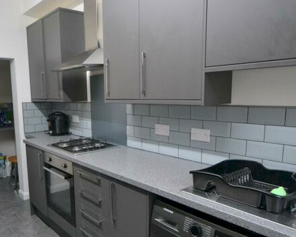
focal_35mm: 27
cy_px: 136
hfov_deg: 63.2
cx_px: 112
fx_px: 236
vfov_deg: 52.9
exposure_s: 1/60
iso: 2200
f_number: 3.8
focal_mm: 12
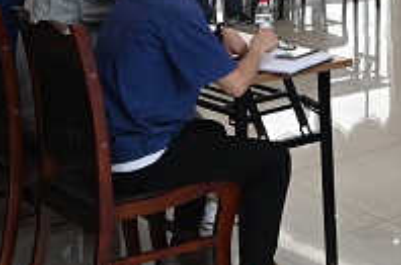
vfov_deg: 13.7
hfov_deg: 19.4
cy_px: -145
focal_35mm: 93
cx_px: 583
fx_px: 1033
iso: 1600
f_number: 5.6
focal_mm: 24
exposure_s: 1/125
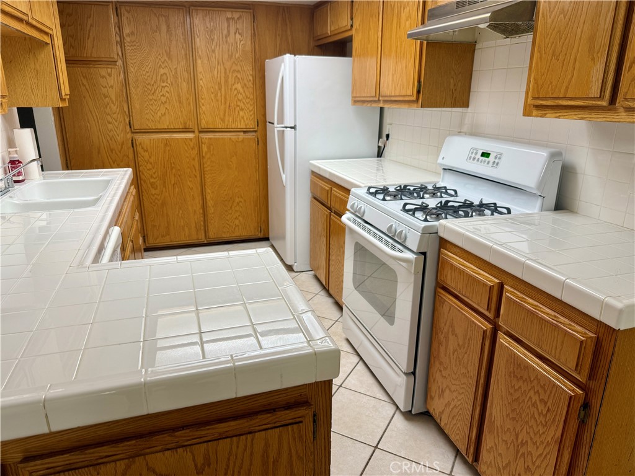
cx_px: 318
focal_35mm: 24
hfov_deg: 71.6
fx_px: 440
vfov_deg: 56.8
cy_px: 238
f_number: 1.78
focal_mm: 6.76
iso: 100
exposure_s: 1/120
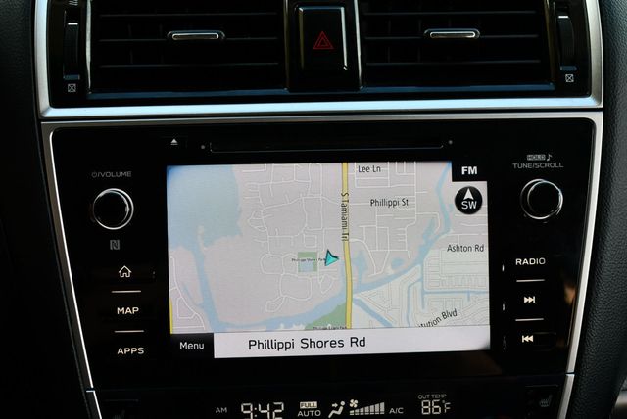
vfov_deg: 23.4
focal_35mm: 58
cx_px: 314
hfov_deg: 34.5
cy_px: 210
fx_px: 1011
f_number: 4.5
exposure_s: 1/250
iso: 400
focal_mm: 29
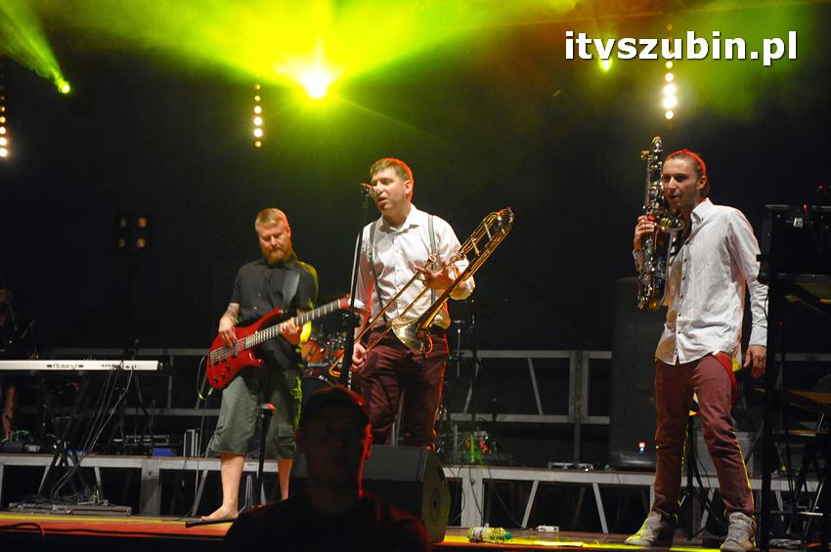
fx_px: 1903
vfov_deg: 16.5
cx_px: 416
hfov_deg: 24.6
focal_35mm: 82
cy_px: 276
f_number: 4.5
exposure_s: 1/80
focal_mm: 55
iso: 3200
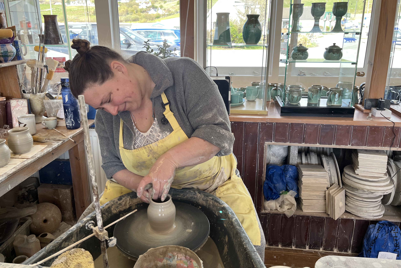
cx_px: 196
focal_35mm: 28
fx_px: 312
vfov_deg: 46.3
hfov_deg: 65.5
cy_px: 121
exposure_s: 1/152
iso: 50
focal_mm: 5.1
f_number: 1.6
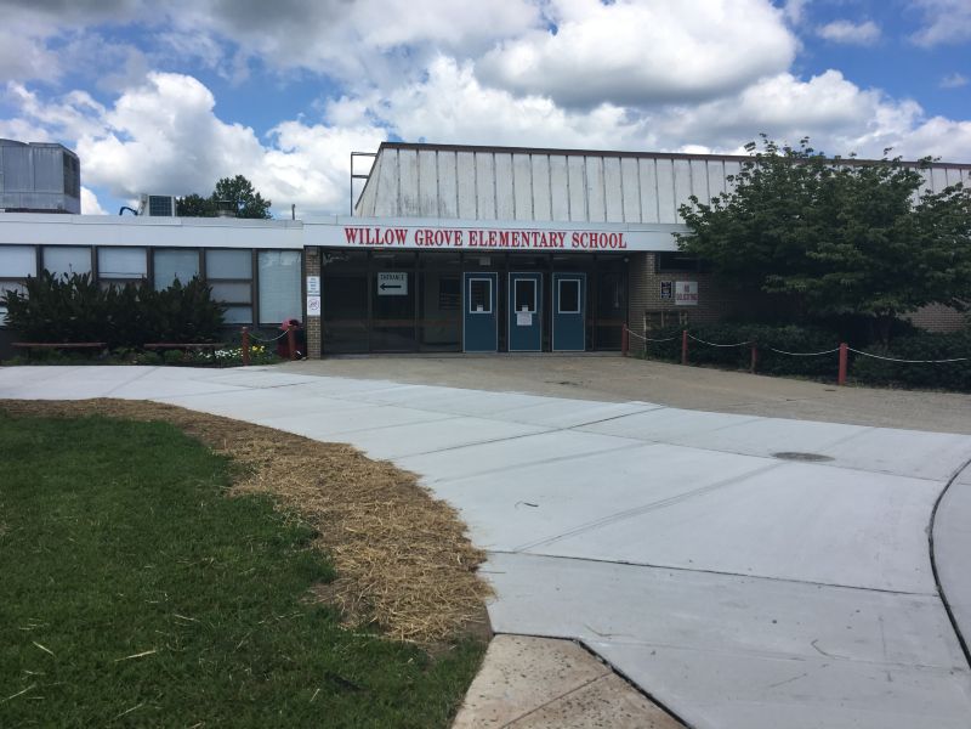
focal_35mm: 29
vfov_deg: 48.2
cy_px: 364
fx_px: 813
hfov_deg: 61.7
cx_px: 486
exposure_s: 1/1637
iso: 25
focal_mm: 4.15
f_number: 2.2
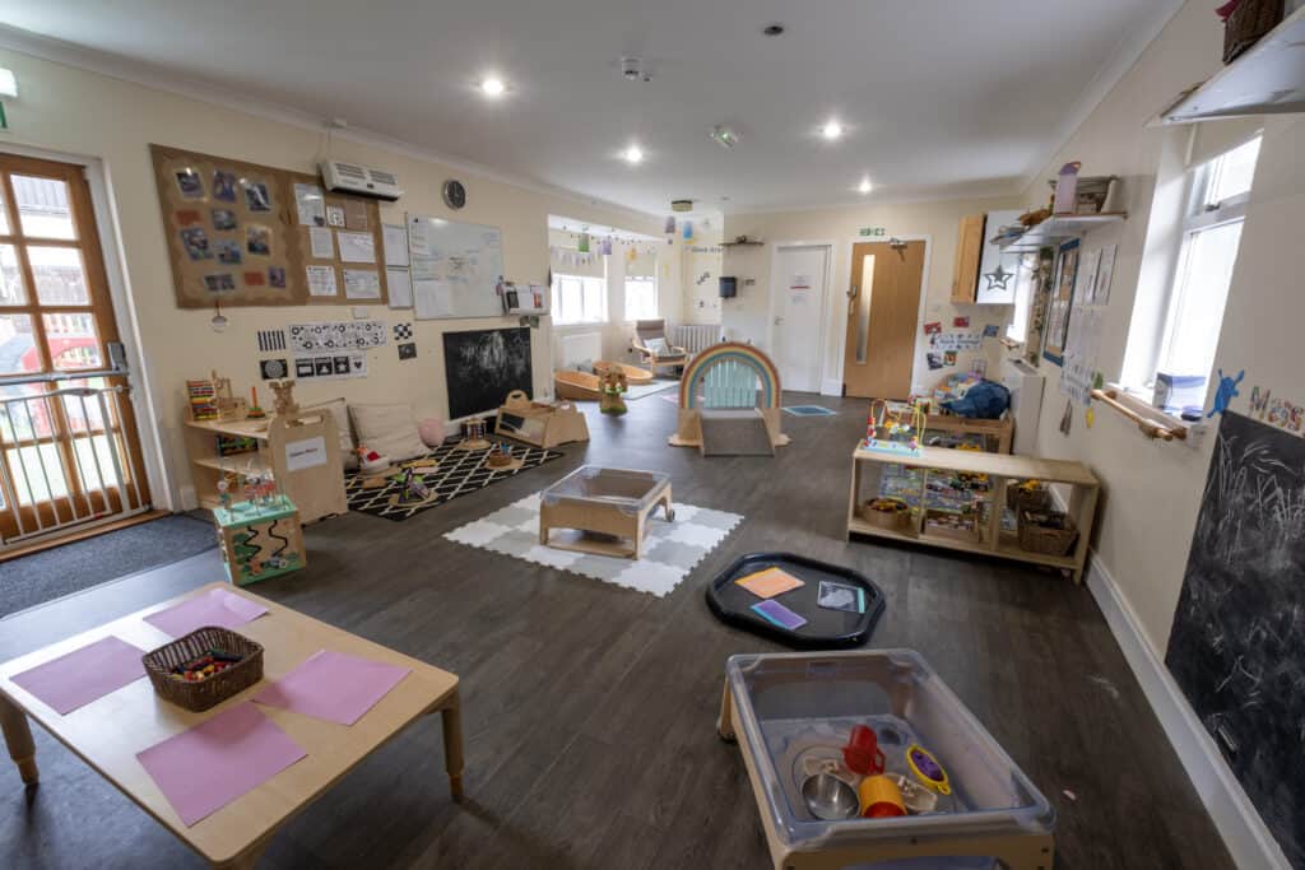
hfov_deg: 100.4
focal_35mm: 15
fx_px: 544
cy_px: 435
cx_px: 652
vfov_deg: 77.3
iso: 125
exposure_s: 2
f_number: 10
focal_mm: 10
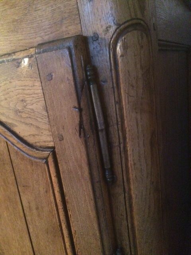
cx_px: 96
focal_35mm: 29
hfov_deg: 48.2
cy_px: 128
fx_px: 213
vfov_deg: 61.7
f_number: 2.2
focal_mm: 4.15
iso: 1250
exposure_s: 1/17
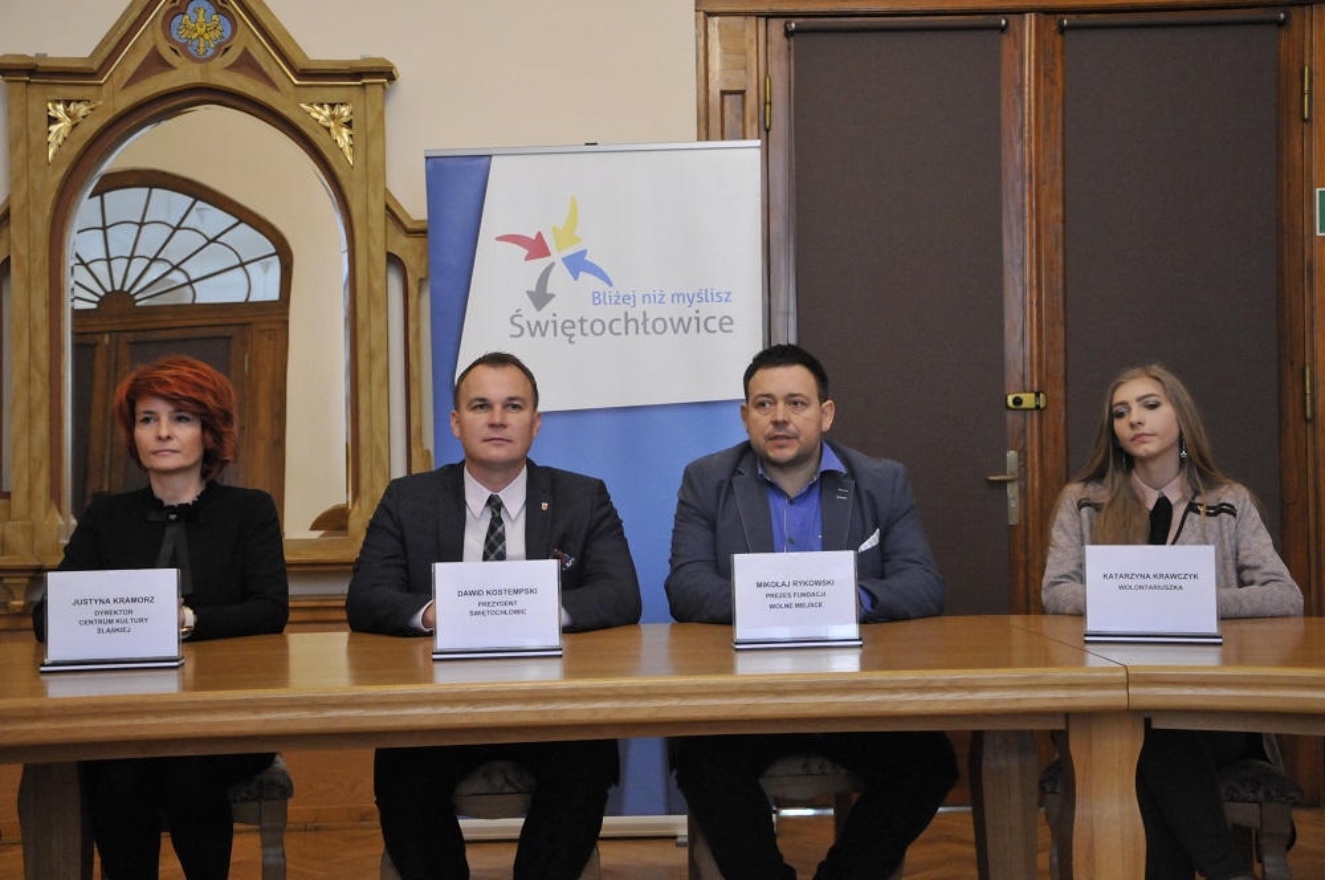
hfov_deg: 38.9
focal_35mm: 51
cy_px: 440
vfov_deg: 26.4
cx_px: 662
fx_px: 1875
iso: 1600
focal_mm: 34
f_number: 4.2
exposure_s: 1/30
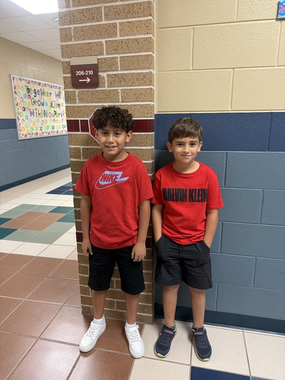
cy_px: 190
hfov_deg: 56.8
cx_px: 142
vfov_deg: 71.6
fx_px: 263
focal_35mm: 24
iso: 250
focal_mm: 6.76
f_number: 1.78
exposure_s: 1/60
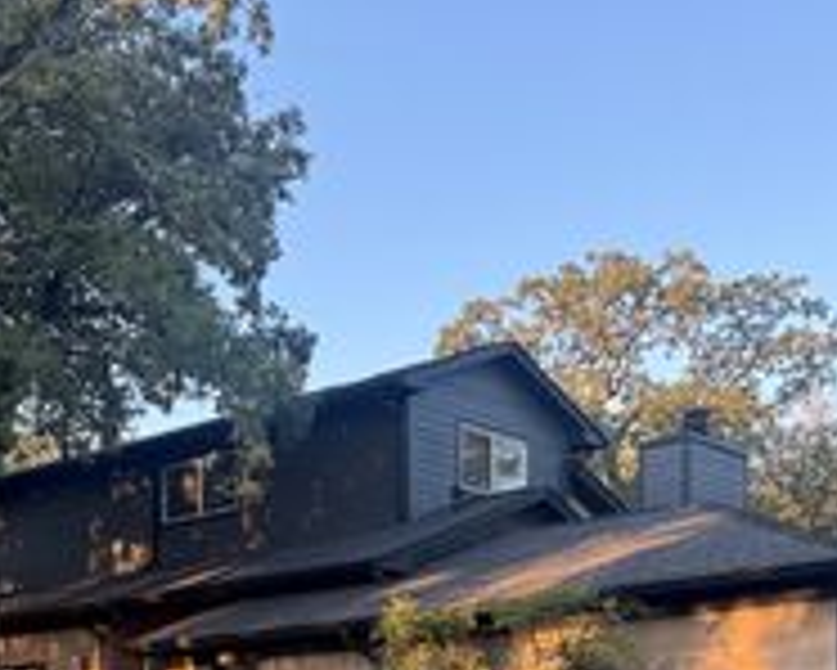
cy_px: 744
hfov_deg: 30.0
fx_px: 1561
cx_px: 392
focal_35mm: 63
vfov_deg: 22.8
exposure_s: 1/227
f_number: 1.78
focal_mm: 6.76
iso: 80
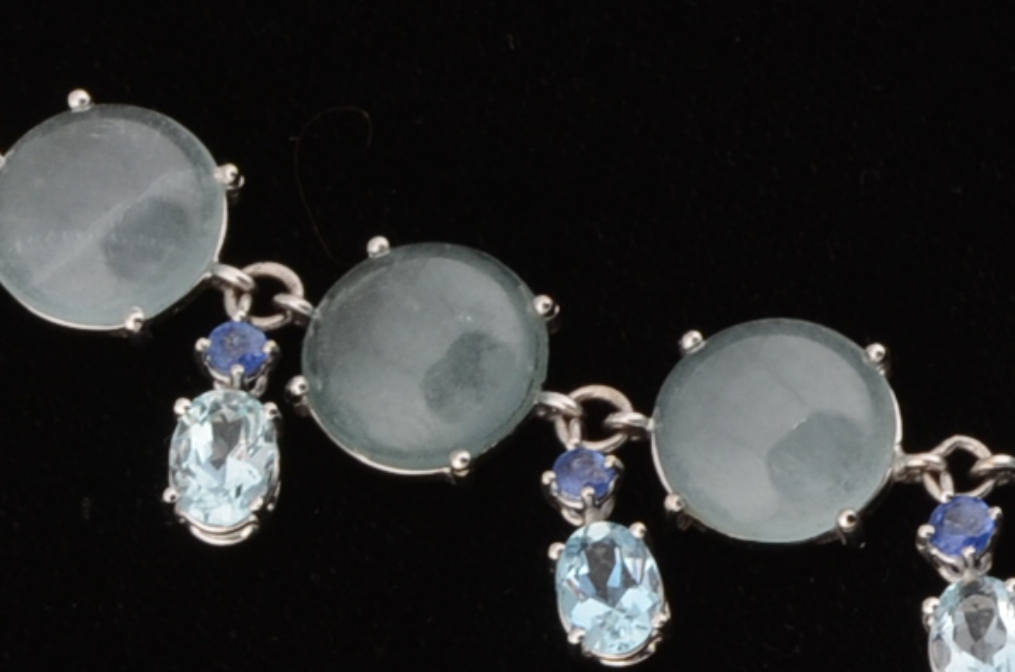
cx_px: 1967
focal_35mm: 373
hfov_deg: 5.4
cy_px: 452
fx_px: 10494
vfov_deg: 3.7
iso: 400
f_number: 16
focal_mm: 60
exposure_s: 1/100
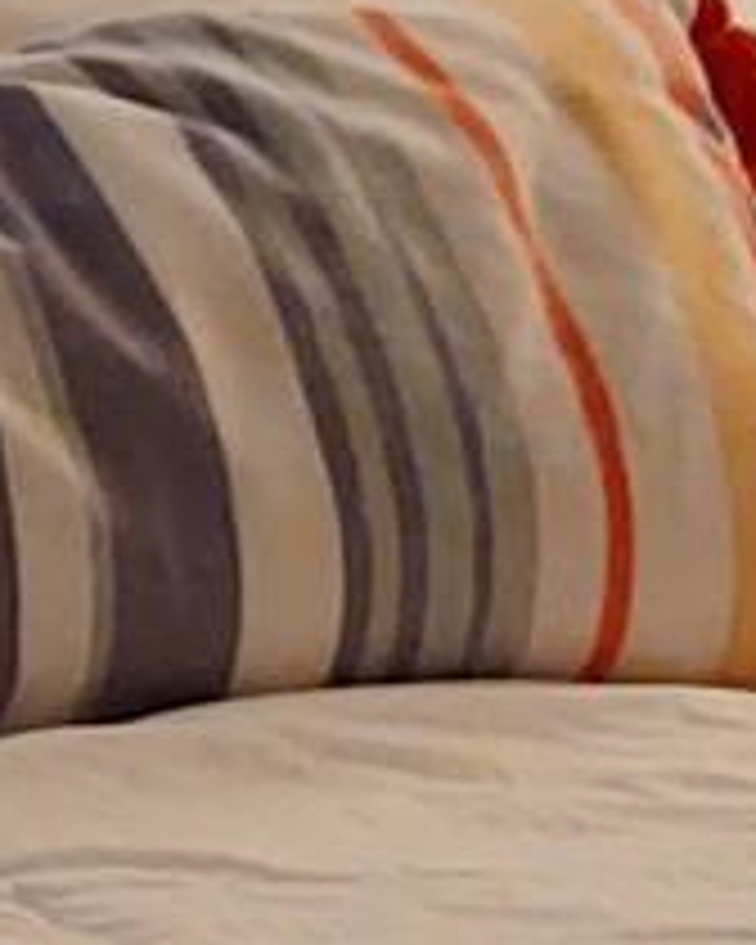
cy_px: 414
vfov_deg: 7.5
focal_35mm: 257
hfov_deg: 5.9
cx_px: -729
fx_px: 7188
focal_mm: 4.75
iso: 127
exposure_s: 1/60
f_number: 1.7
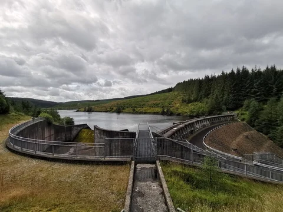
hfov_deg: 94.5
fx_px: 131
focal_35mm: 16
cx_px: 142
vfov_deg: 78.1
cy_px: 106
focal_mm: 2.35
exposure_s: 1/2584
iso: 50
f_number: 2.2
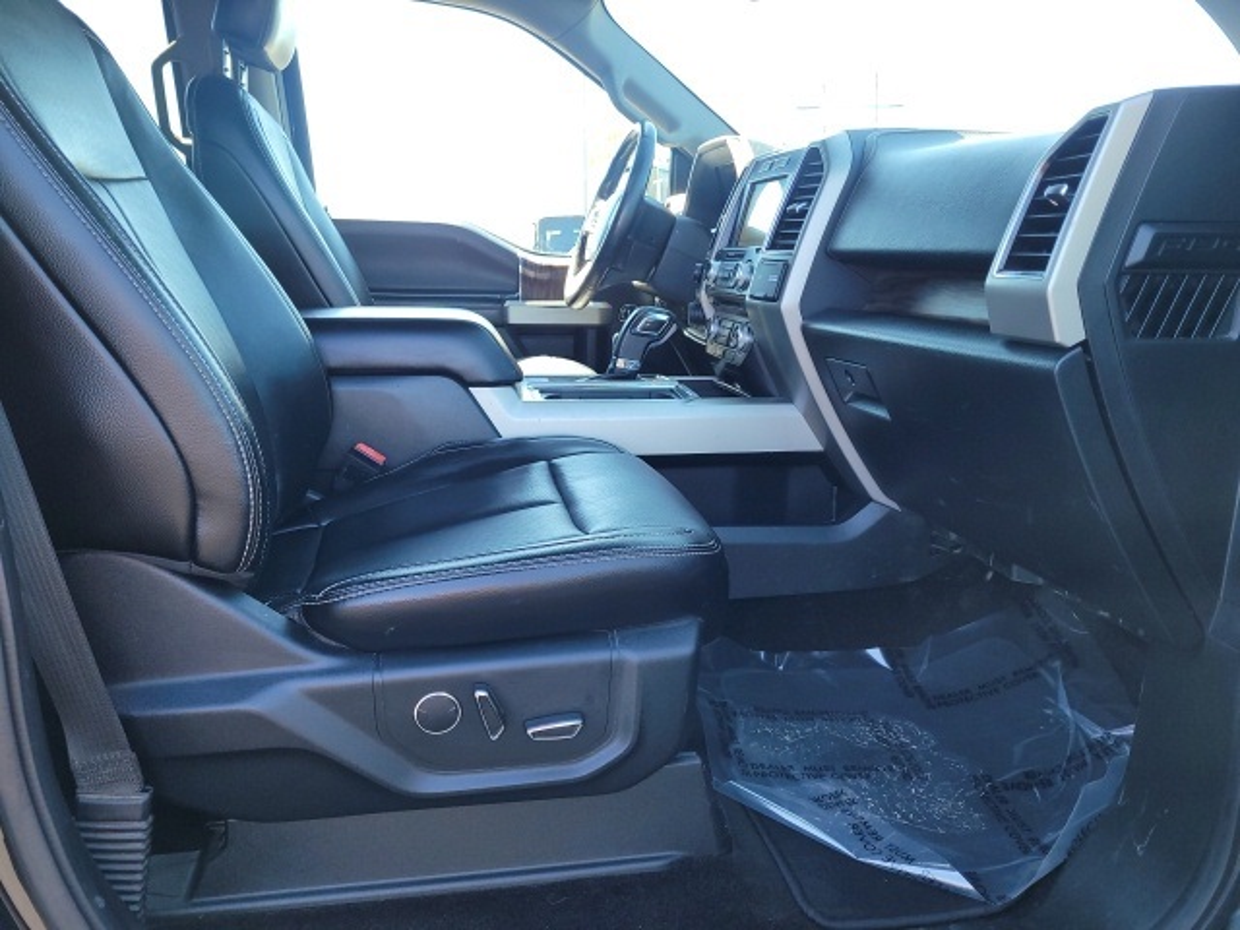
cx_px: 620
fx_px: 931
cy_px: 465
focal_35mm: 26
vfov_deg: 53.1
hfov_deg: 67.3
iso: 57
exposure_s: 1/100
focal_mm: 5.4
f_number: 1.8
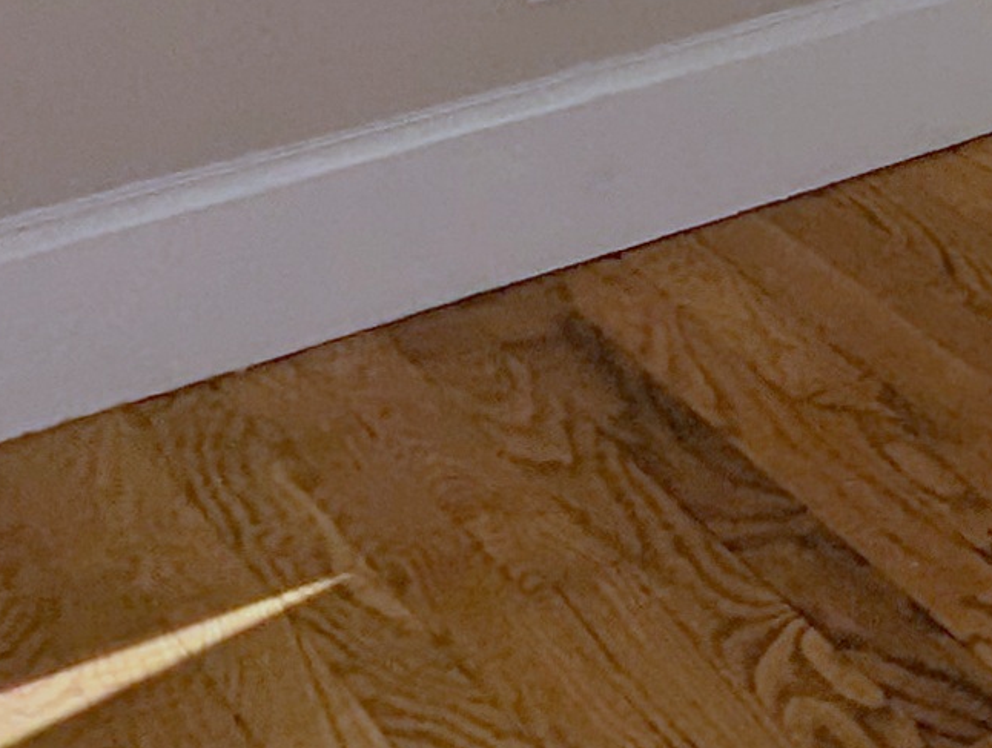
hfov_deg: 12.2
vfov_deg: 11.8
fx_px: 2900
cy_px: -1086
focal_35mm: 101
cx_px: 2769
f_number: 2.2
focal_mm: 2.35
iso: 51
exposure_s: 1/1328
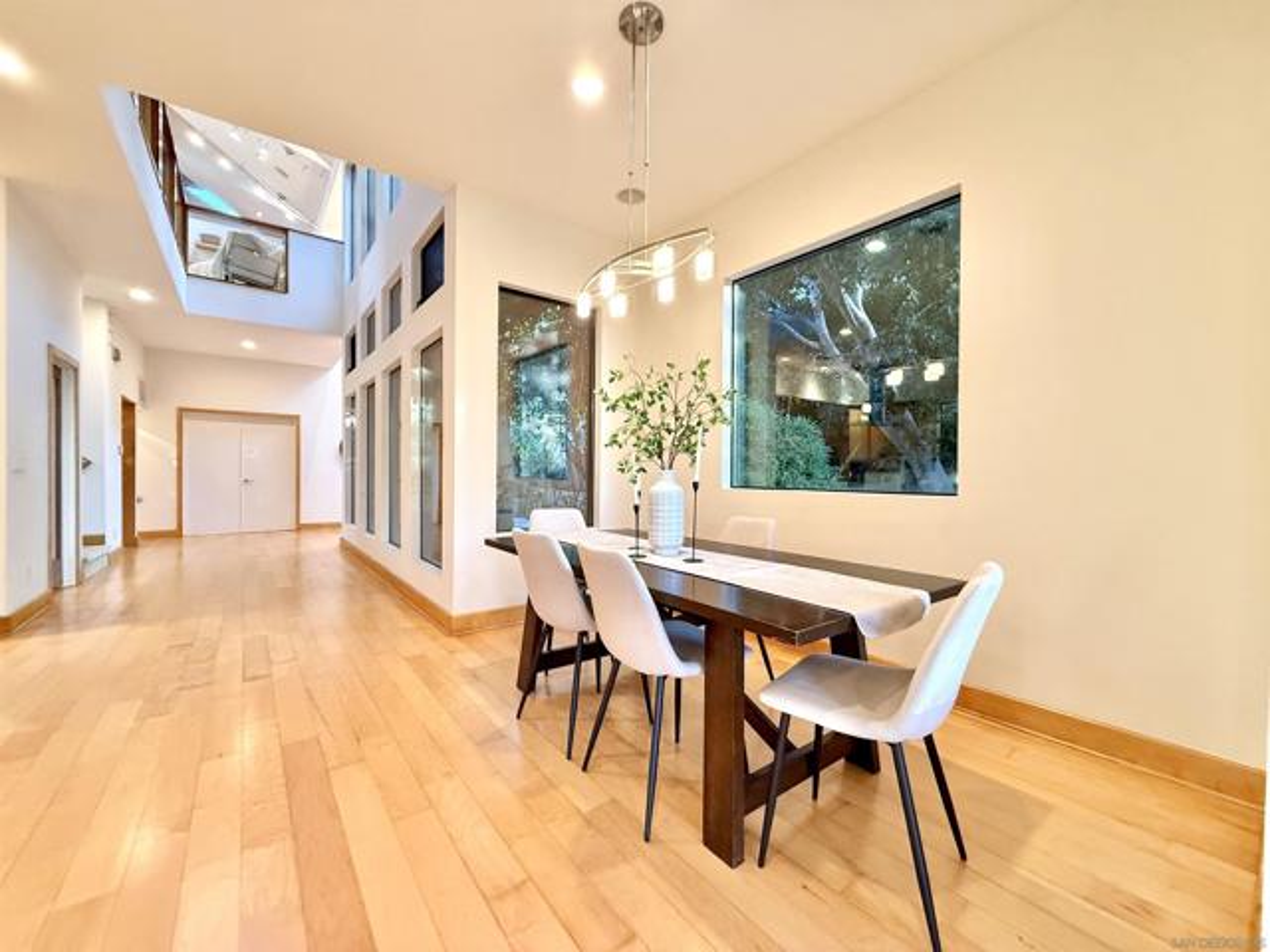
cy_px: 476
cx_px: 635
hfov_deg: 102.1
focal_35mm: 14
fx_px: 514
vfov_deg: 85.7
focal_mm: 2.22
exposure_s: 1/120
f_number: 2.2
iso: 500
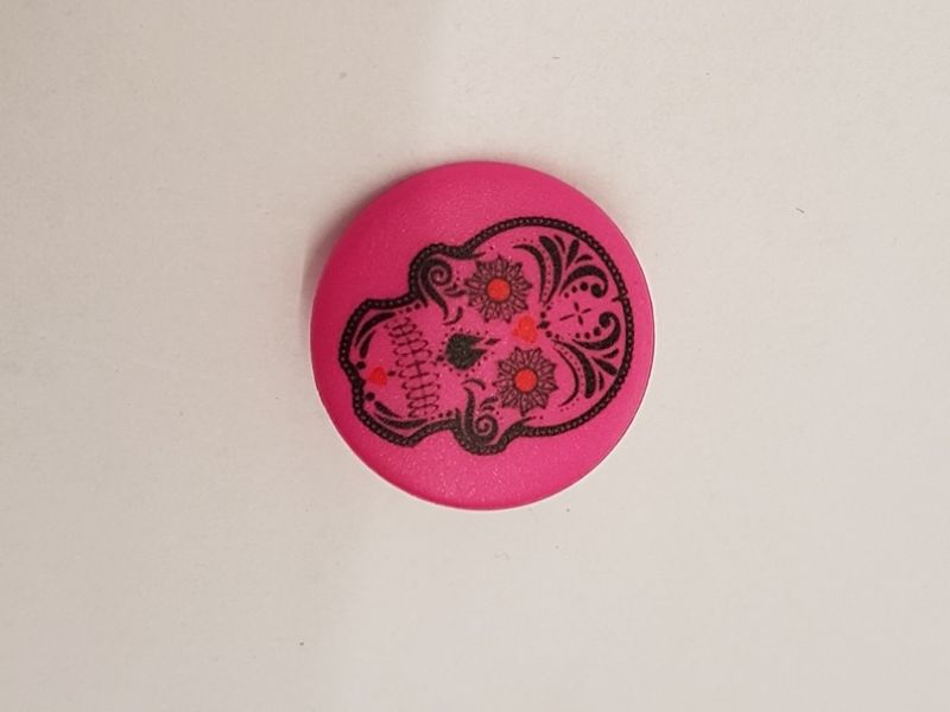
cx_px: 475
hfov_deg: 67.3
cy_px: 356
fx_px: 714
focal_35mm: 26
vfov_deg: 53.1
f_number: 1.7
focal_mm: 4.2
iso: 50
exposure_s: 1/50
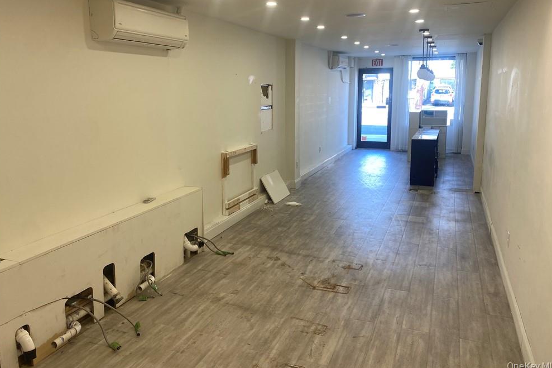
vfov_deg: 46.3
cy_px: 159
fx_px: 429
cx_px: 278
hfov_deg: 65.5
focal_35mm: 28
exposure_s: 1/120
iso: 50
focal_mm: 4.25
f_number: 1.8
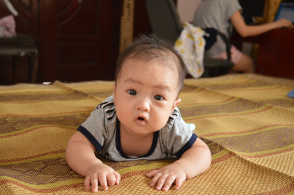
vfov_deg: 23.7
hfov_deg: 35.1
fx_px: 465
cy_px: 98
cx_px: 147
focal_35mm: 57
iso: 1600
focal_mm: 38
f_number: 4.8
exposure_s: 1/40
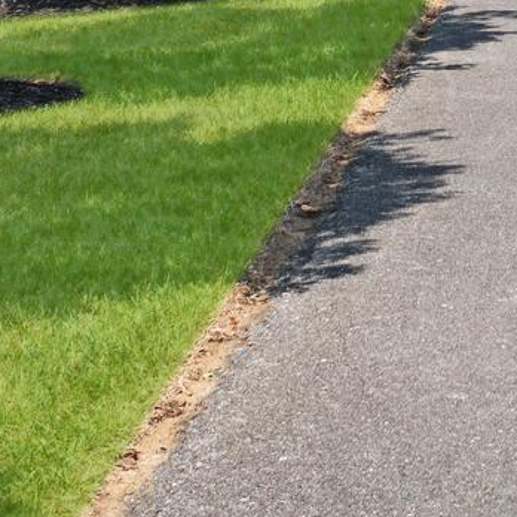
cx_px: 682
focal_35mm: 150
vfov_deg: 11.0
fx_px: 2535
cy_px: -360
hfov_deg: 11.3
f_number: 9
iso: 100
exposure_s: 1/250
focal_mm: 30
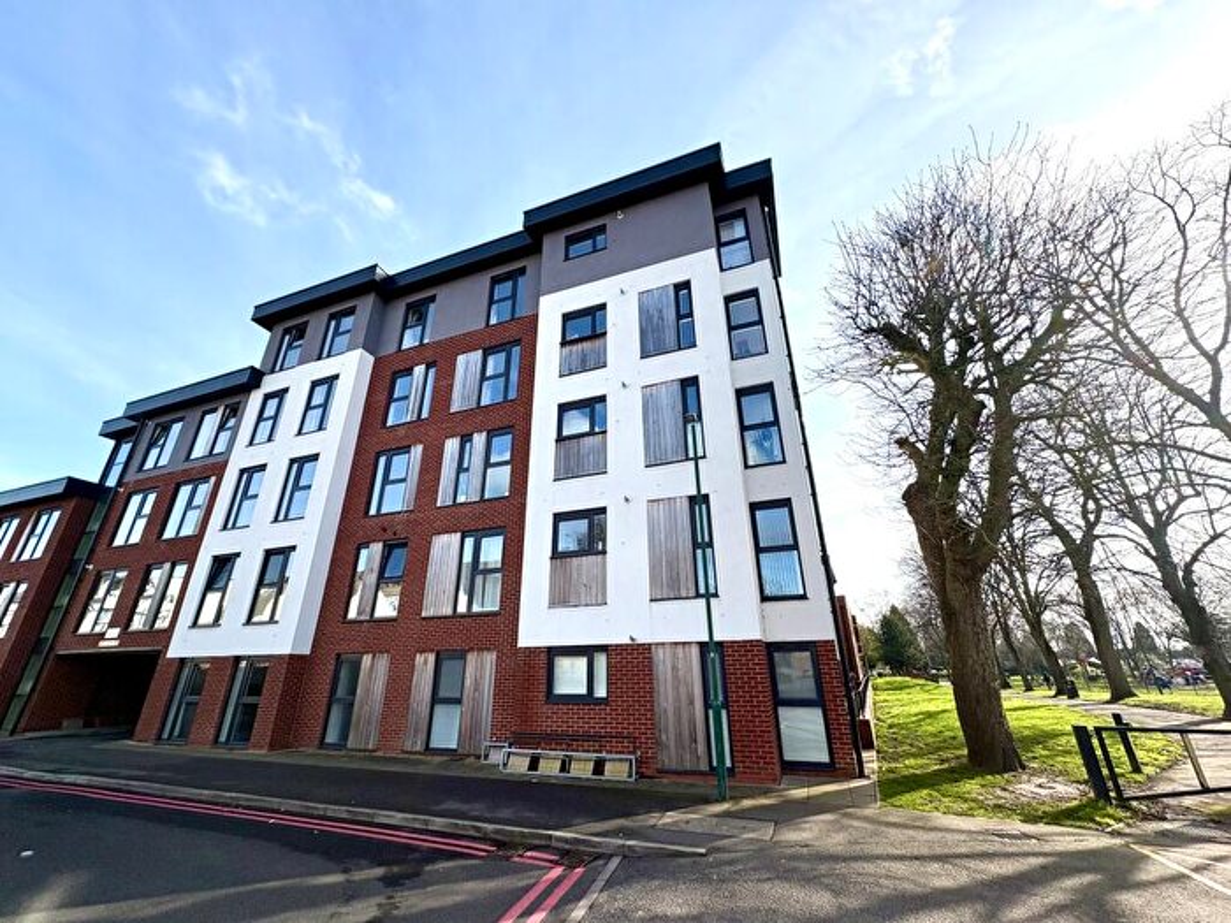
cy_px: 462
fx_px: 498
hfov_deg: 102.1
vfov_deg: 85.7
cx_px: 616
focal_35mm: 14
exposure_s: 1/1449
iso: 64
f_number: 2.2
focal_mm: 2.22
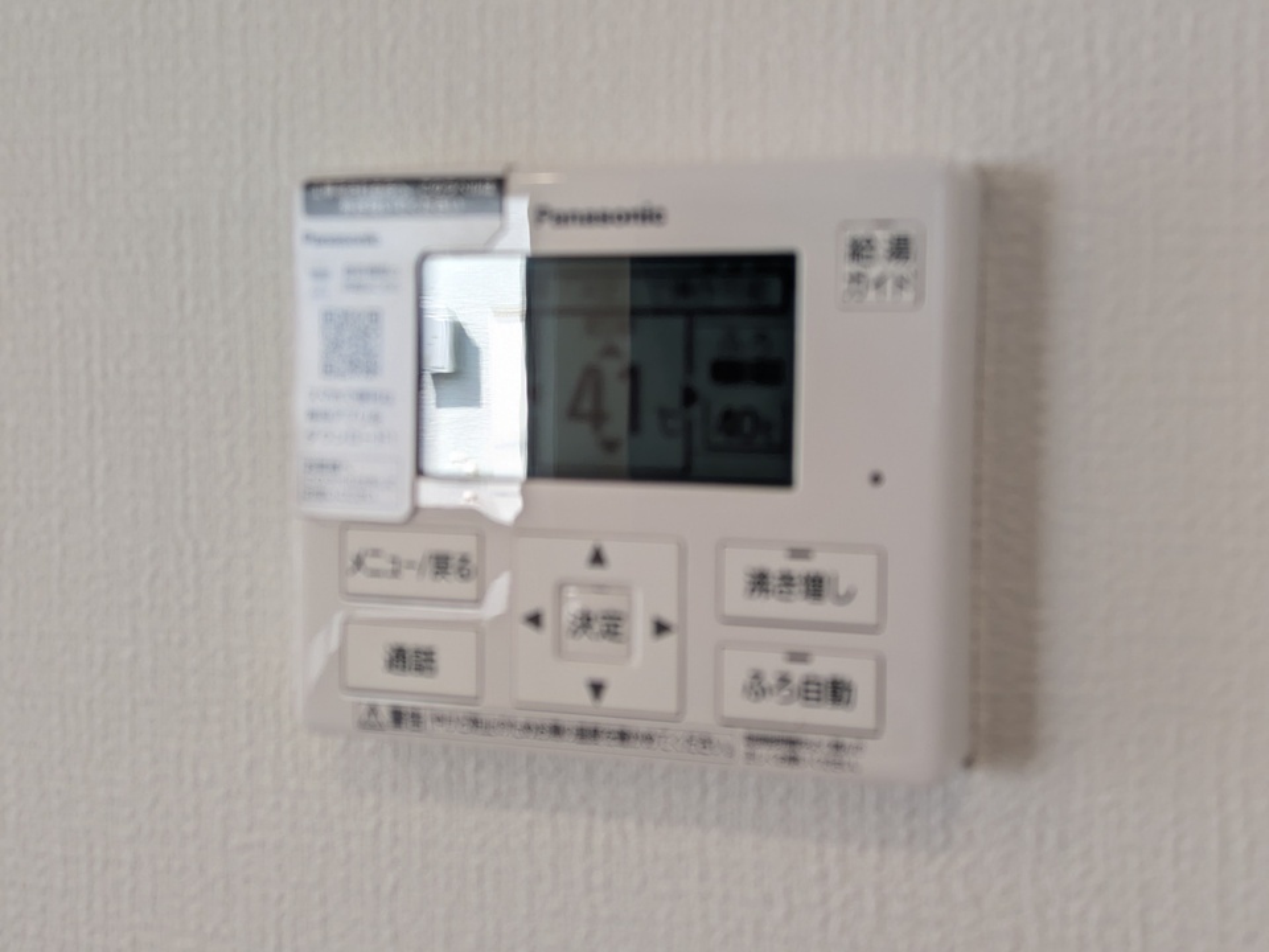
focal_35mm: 51
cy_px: 476
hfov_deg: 37.5
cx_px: 634
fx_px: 1870
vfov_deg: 28.6
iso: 98
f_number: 1.89
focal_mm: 5.43
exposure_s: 1/120
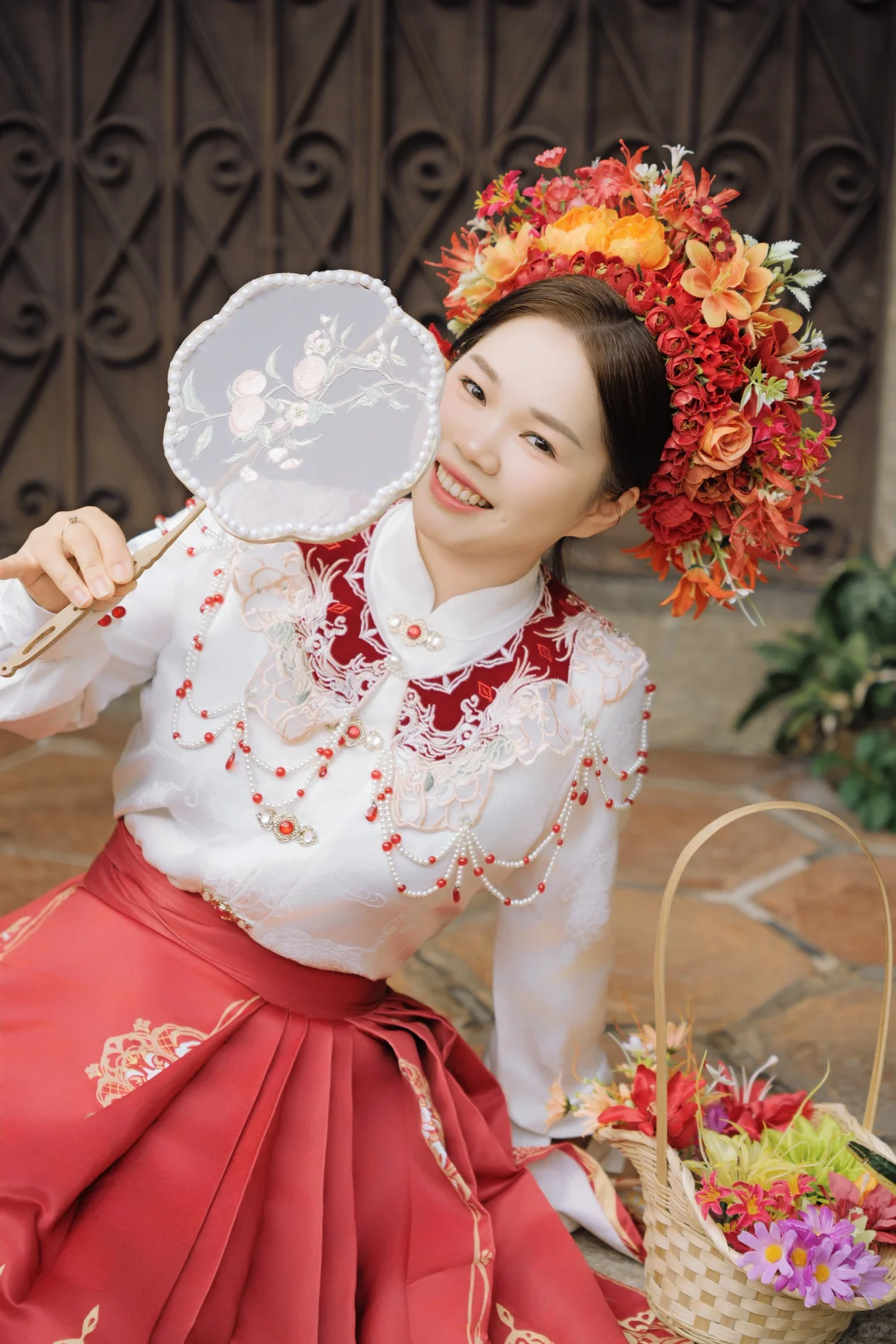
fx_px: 2613
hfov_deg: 19.5
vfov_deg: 28.8
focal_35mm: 70
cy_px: 672
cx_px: 448
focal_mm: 70
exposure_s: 1/500
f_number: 2.8
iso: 200
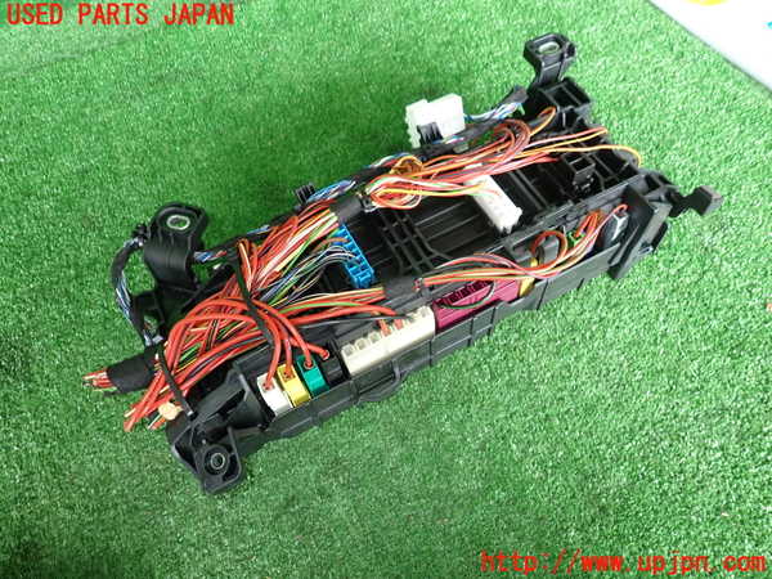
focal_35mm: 25
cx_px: 386
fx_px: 558
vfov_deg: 54.9
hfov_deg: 69.4
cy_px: 290
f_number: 2
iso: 200
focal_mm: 4.5
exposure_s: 1/30
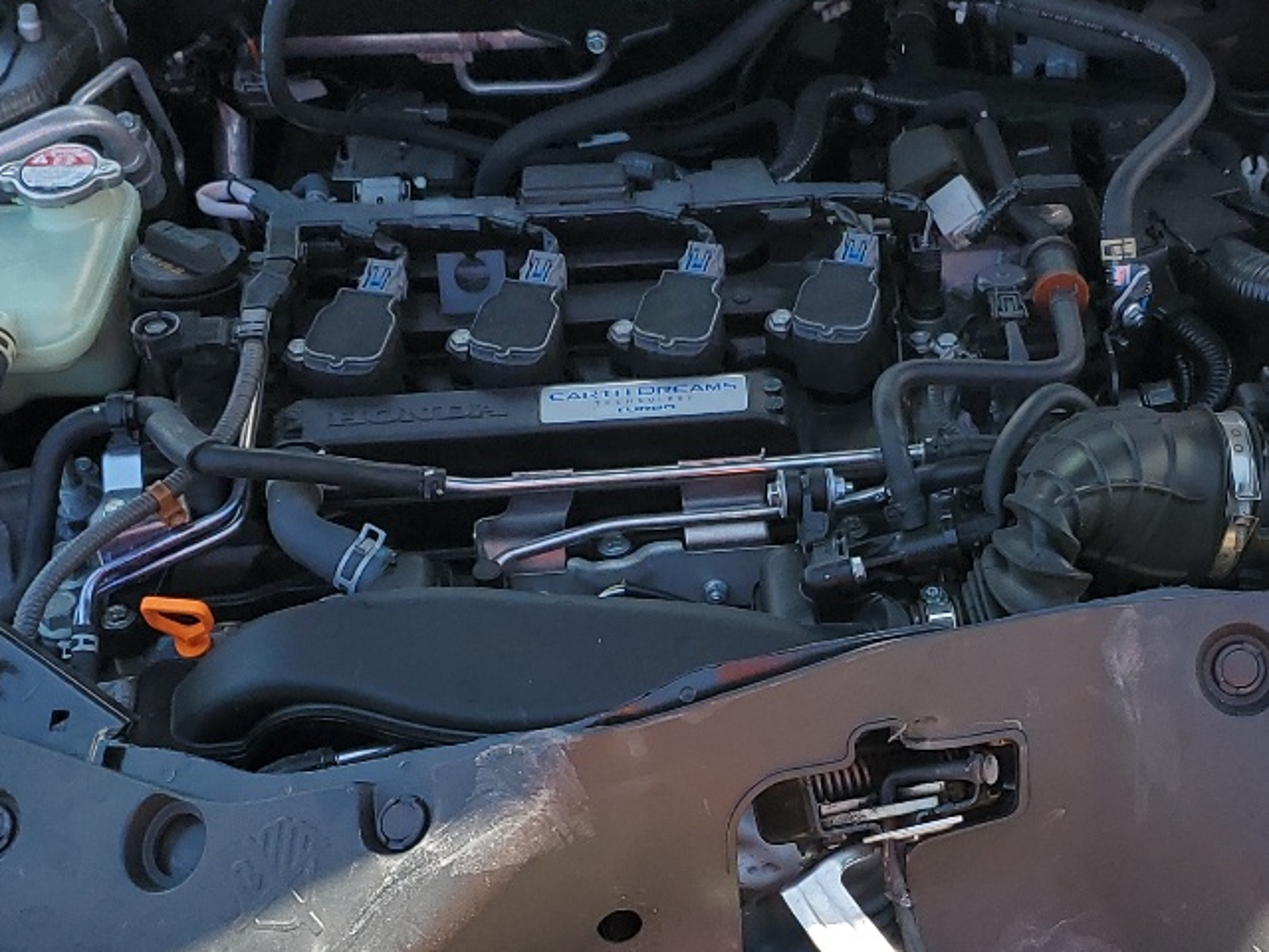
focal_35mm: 65
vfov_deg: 22.4
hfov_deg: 29.5
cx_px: 914
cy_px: 686
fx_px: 2383
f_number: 1.5
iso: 50
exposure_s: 1/1000
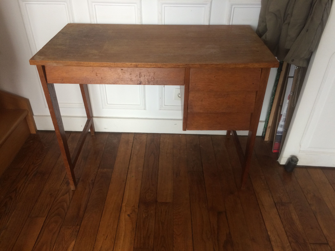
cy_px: 126
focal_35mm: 29
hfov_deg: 61.7
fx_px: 281
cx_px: 168
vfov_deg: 48.2
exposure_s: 1/33
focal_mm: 4.15
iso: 125
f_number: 2.2
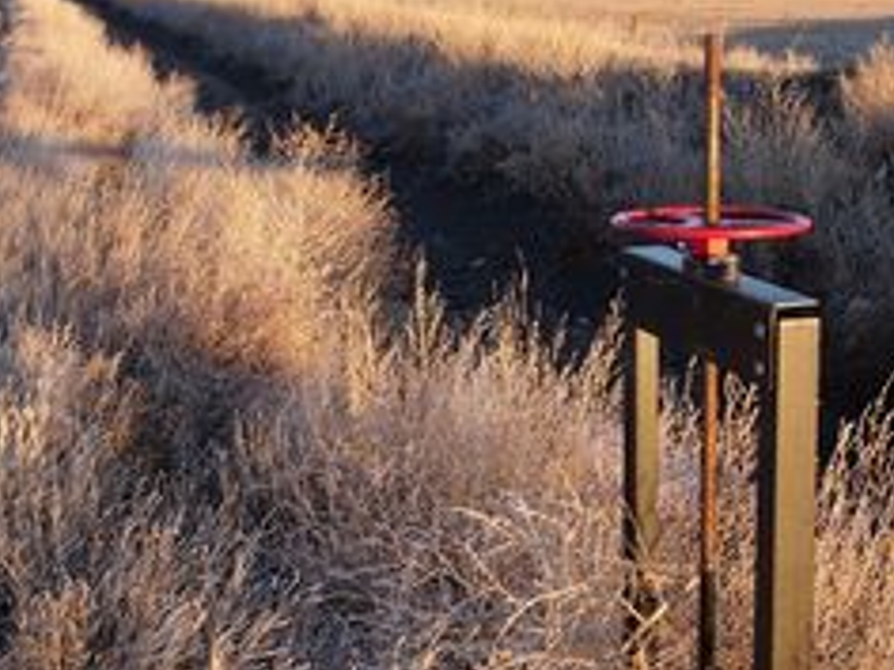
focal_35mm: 72
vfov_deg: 20.4
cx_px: 428
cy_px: 331
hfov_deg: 27.0
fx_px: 1859
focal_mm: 17
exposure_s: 1/500
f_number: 2.8
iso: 200
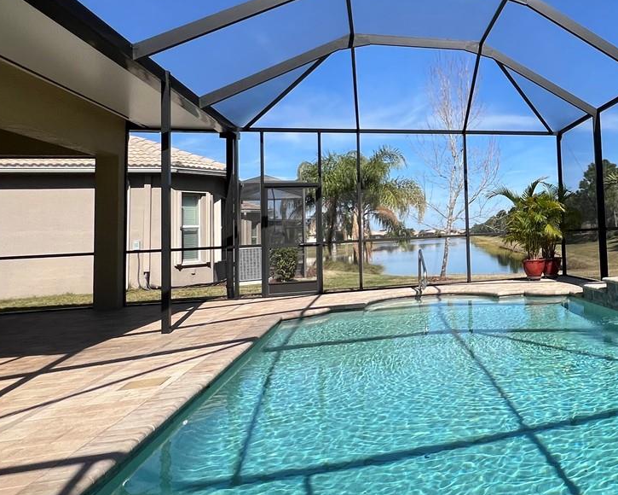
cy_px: 190
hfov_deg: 54.0
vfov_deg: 51.1
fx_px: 512
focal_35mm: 28
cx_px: 561
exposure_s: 1/1130
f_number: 1.8
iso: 32
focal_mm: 1.57
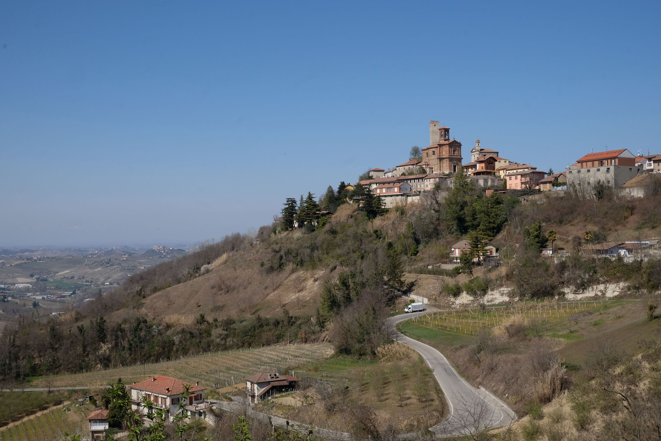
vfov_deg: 29.9
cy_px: 220
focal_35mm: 45
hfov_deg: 43.6
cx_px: 329
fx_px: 826
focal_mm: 29.6
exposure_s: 1/125
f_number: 18
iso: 200
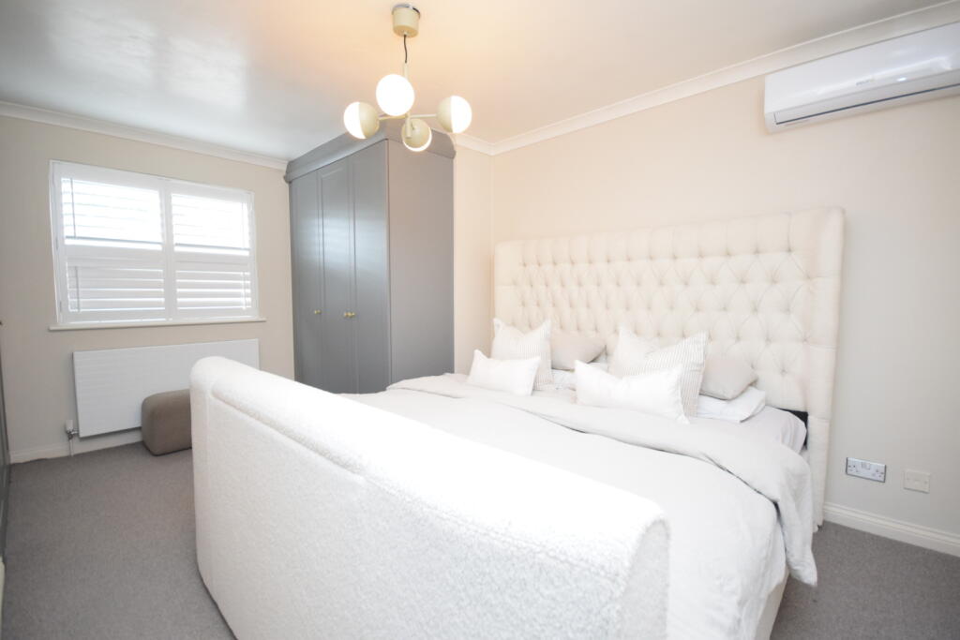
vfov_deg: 77.3
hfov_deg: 100.4
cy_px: 320
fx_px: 400
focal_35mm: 15
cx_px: 480
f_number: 4
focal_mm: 10
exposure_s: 1/60
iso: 2000
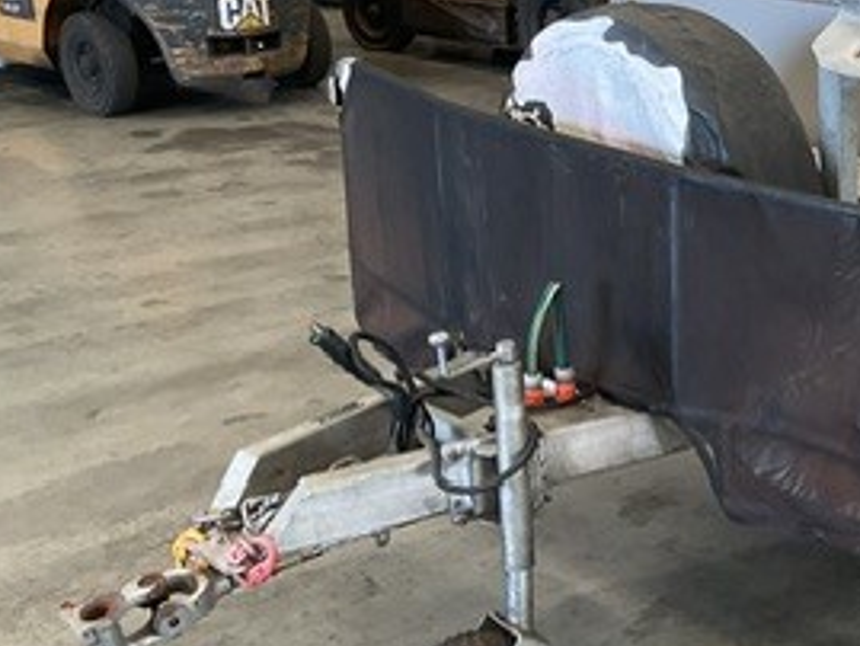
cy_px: 355
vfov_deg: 21.3
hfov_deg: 25.7
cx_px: 985
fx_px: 1715
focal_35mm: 69
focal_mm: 3
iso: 64
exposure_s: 1/60
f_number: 1.8
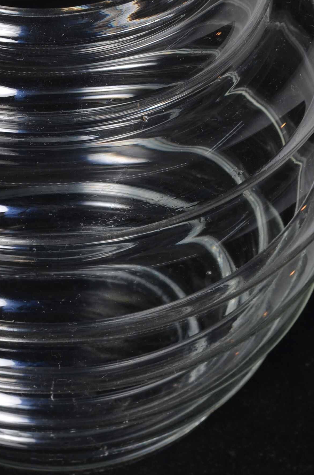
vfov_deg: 13.0
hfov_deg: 8.7
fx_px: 2050
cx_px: 50
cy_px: 12
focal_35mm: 156
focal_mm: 50
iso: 100
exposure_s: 1/125
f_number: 11
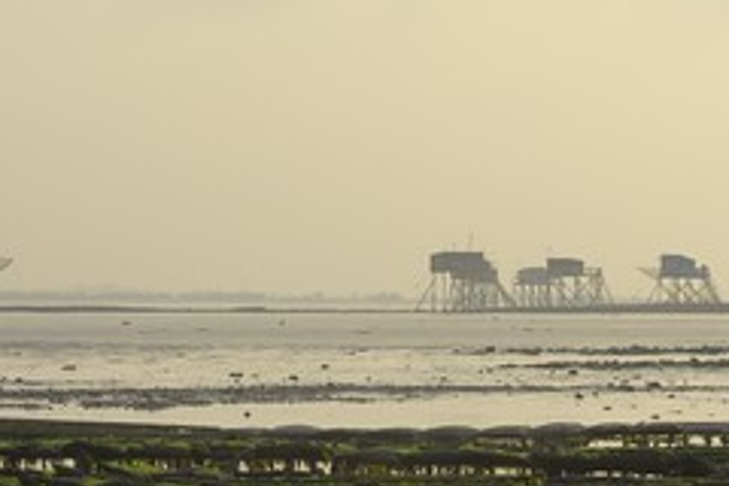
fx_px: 5060
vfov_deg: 5.5
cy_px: 377
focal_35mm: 250
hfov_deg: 8.2
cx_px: 345
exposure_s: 1/160
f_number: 7.1
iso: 100
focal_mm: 95
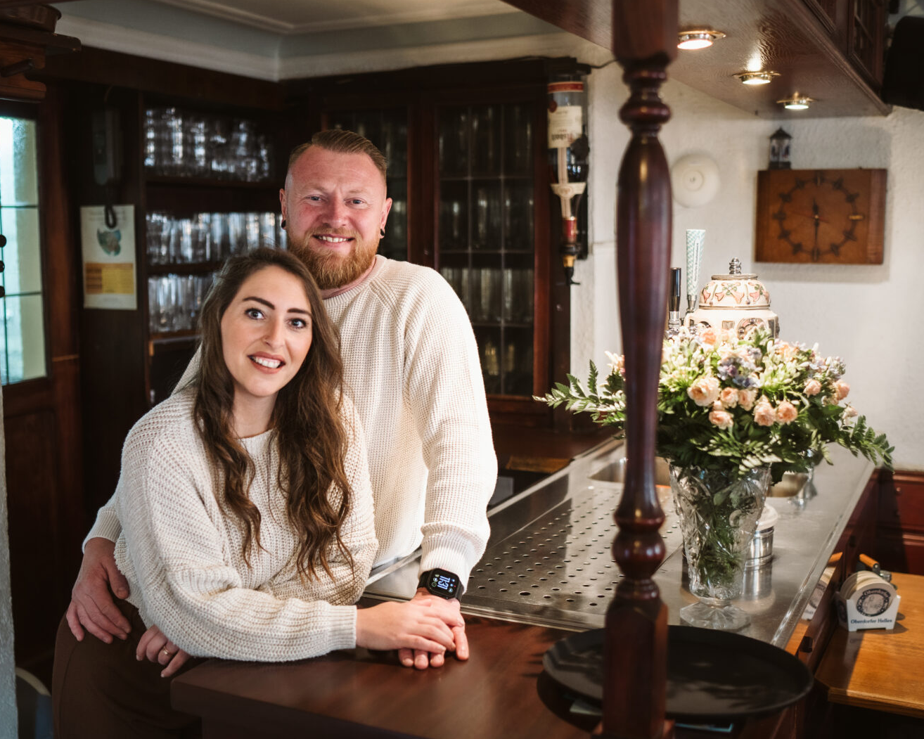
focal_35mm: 40
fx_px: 1094
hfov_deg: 45.7
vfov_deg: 37.3
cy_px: 367
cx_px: 412
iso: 800
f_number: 2
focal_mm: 35
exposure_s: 1/100
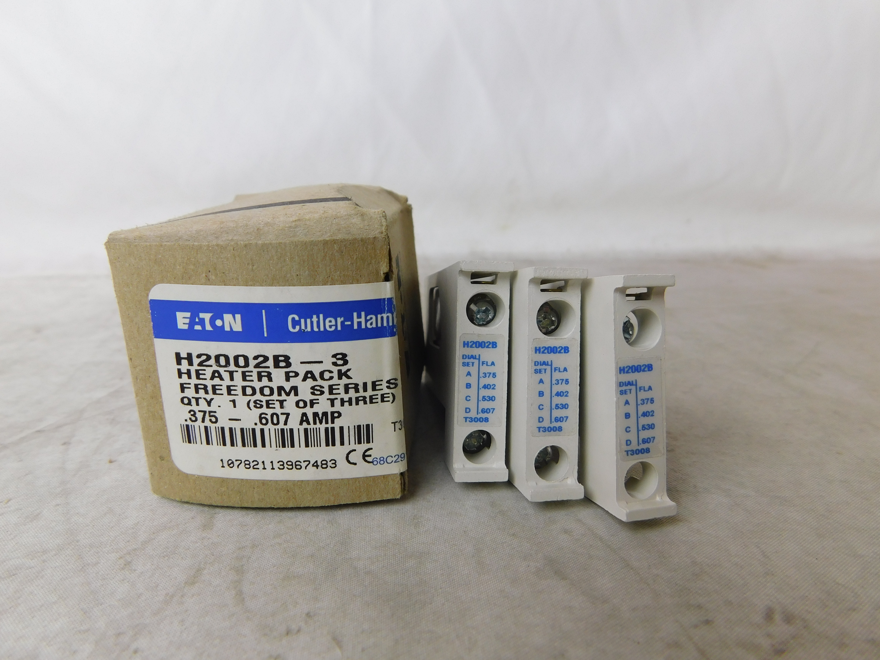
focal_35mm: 23
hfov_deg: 73.9
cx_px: 440
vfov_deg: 58.9
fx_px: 585
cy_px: 330
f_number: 3
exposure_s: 1/40
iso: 125
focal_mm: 4
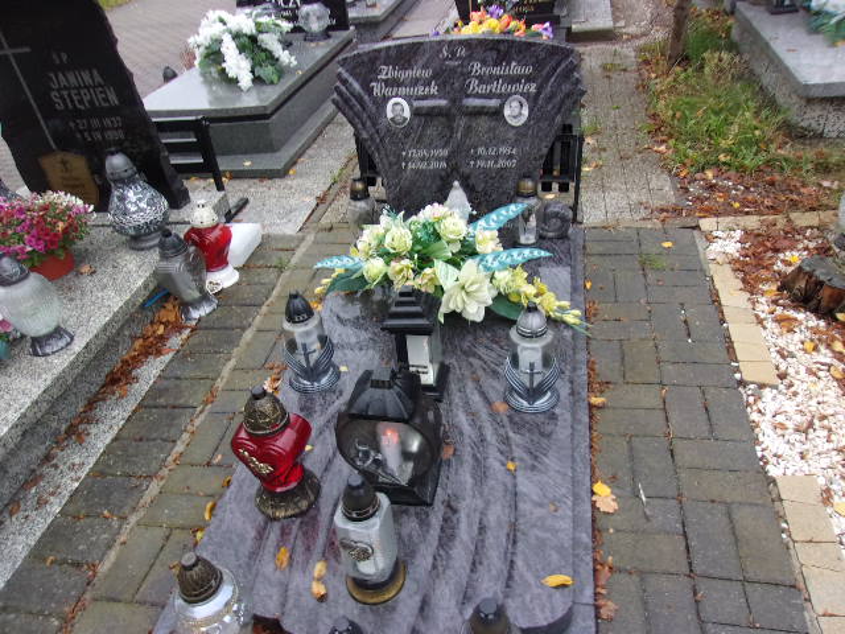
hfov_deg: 65.3
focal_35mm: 27
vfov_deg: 51.4
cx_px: 422
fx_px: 659
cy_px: 317
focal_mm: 4.9
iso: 130
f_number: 3
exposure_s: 1/34
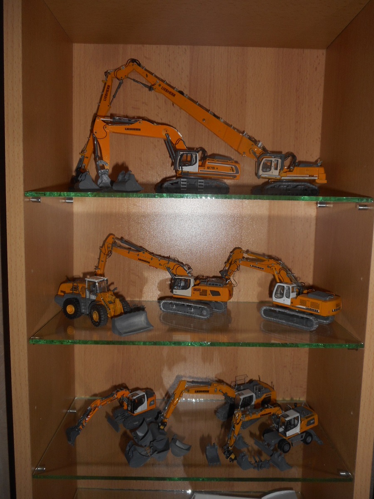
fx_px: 418
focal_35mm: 29
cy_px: 250
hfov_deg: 48.2
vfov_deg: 61.7
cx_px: 187
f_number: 4
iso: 80
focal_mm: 5.2
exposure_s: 1/25
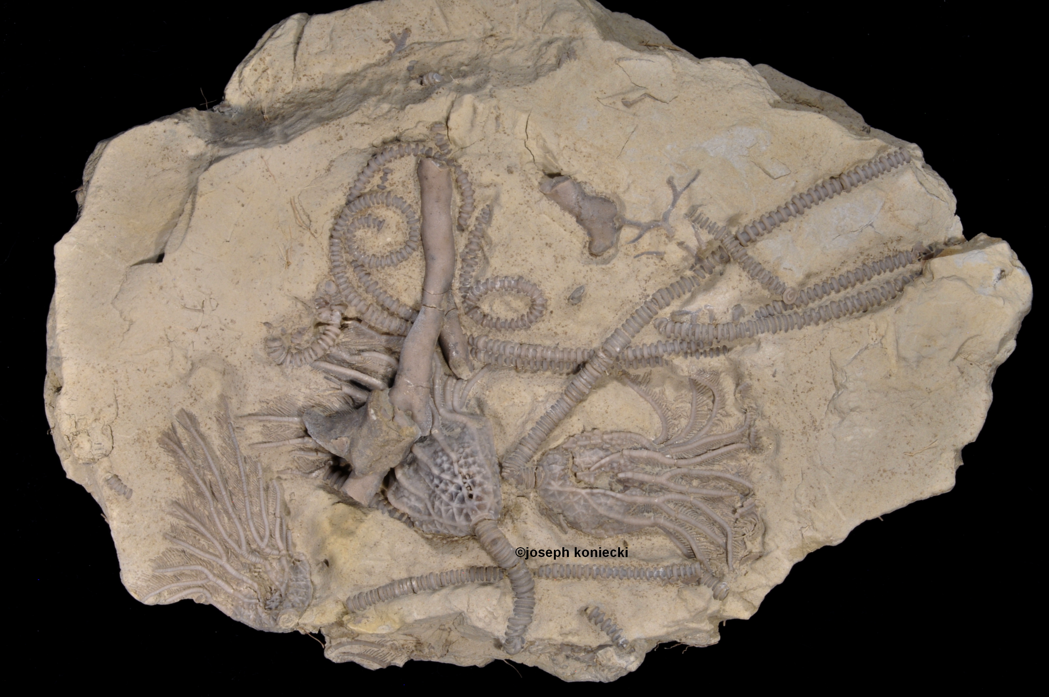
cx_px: 524
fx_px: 2619
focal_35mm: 90
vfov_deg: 15.2
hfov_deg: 22.6
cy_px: 348
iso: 200
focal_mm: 60
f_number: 36
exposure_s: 1/6
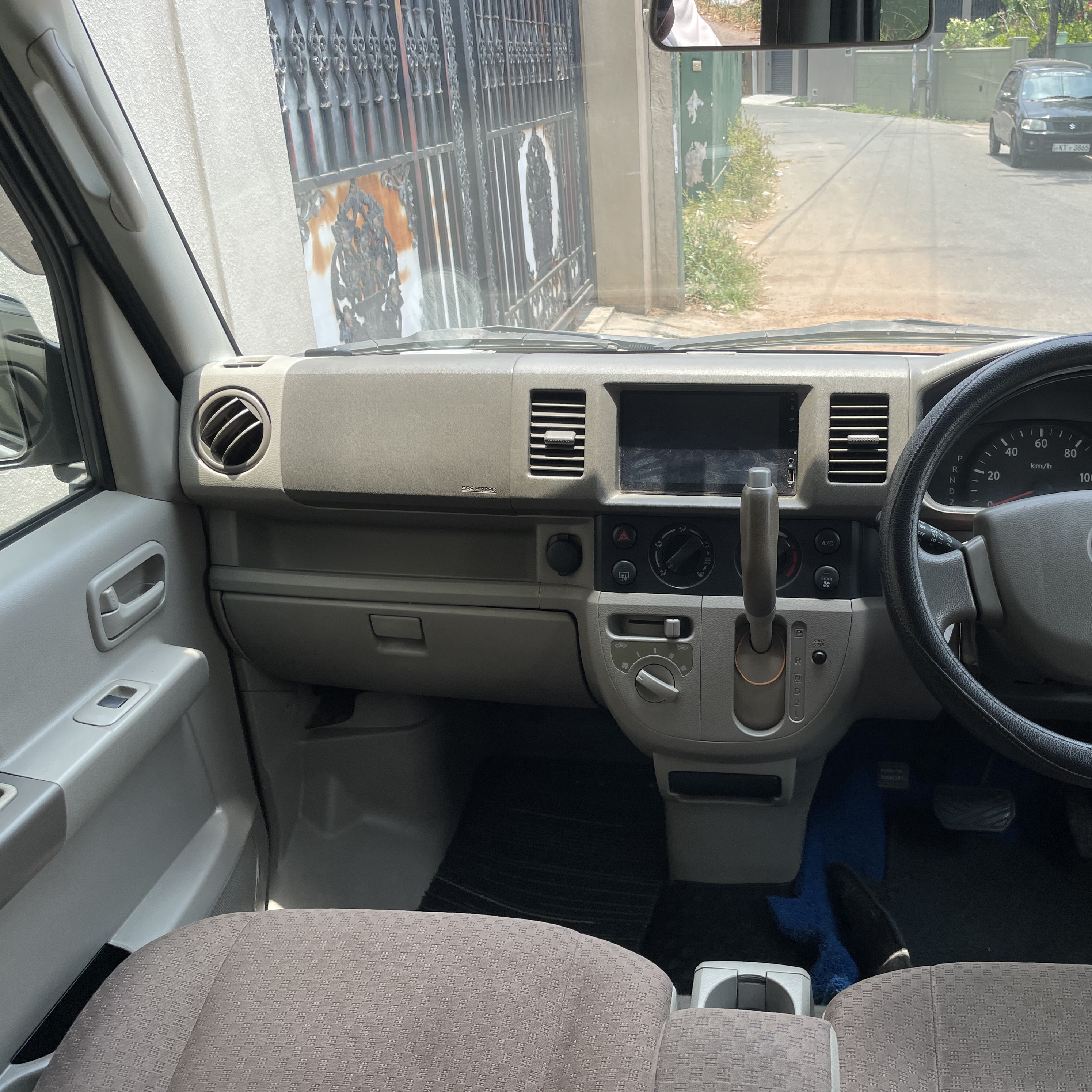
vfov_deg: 52.5
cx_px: 697
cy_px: 552
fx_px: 1106
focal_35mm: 31
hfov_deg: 51.9
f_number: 1.6
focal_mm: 4.2
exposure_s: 1/509
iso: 32
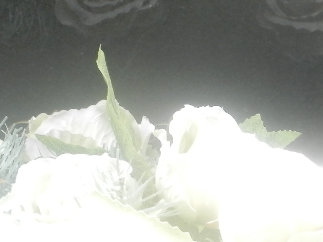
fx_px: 2202
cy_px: -141
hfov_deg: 8.4
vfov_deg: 6.2
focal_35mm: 236
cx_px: 62
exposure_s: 1/60
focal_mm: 12.2
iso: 200
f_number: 4
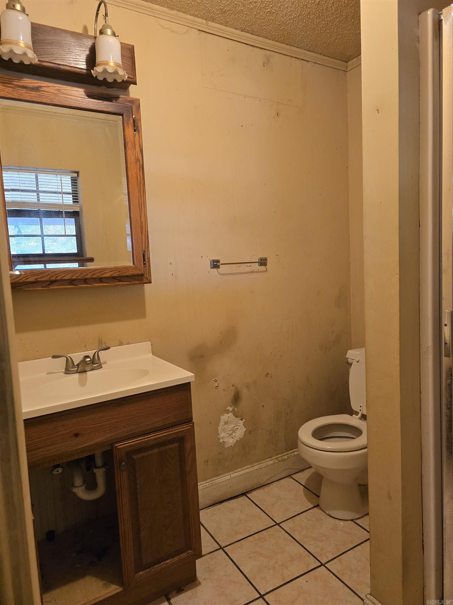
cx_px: 226
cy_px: 302
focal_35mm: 23
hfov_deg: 58.9
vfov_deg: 73.9
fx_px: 401
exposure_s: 1/120
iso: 400
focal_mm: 6.3
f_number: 1.7
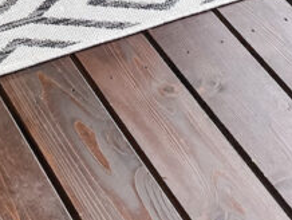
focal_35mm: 122
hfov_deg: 15.8
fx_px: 1030
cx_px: -15
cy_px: -296
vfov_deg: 10.6
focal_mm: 4.25
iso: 32
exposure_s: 1/125
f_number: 1.8
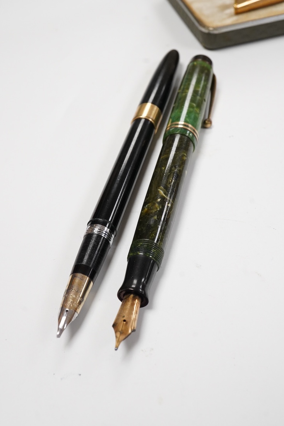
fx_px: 544
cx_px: 143
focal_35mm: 46
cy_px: 216
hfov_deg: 29.2
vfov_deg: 42.7
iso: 2500
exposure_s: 1/100
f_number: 16
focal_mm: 30
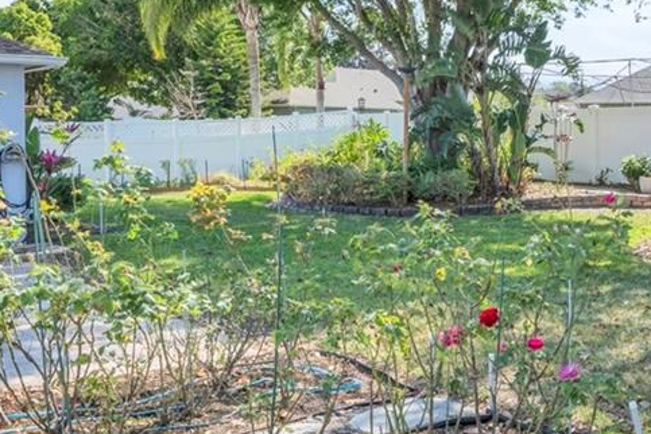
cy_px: 131
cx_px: 469
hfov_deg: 36.8
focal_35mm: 53
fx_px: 958
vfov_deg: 25.3
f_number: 9
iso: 250
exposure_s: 1/30
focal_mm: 16
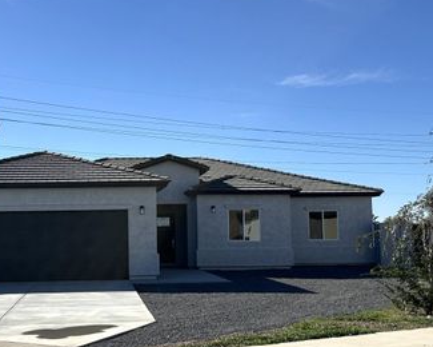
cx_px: 127
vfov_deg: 26.7
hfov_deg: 32.6
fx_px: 730
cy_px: 189
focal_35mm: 57
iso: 80
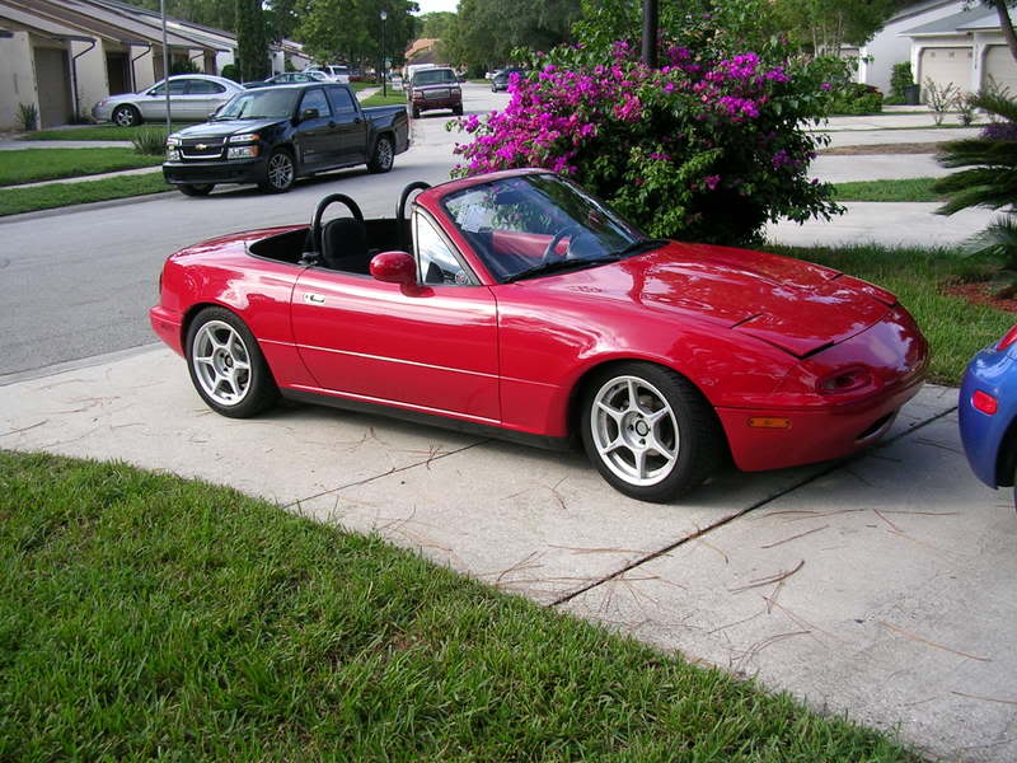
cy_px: 382
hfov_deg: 49.0
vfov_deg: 37.7
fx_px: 1116
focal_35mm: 38
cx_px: 508
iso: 50
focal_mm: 5.8
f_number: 2.8
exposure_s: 1/326
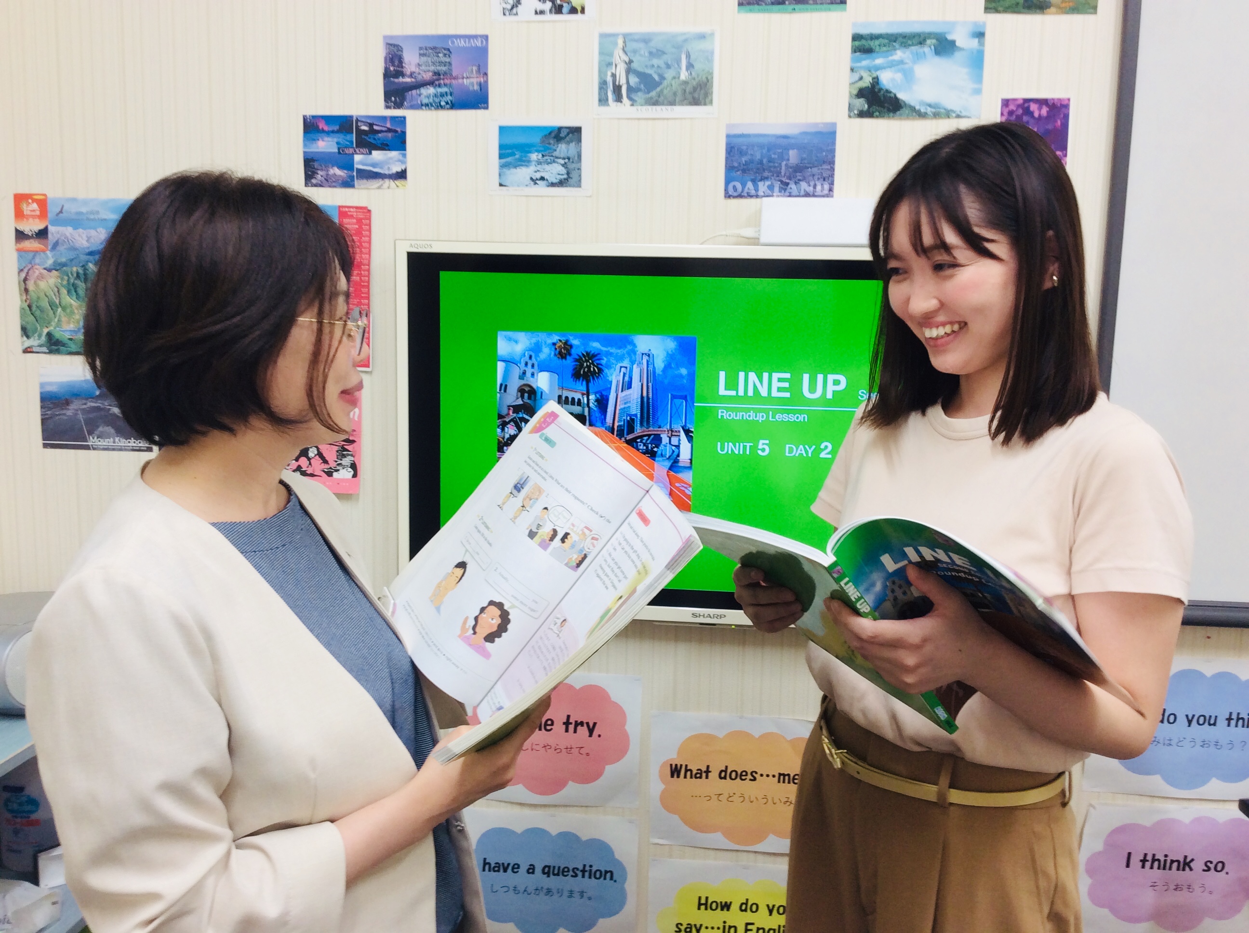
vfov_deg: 44.1
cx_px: 624
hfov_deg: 56.9
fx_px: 1153
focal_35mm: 32
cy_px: 466
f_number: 2.4
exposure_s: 1/24
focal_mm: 3.3
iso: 32
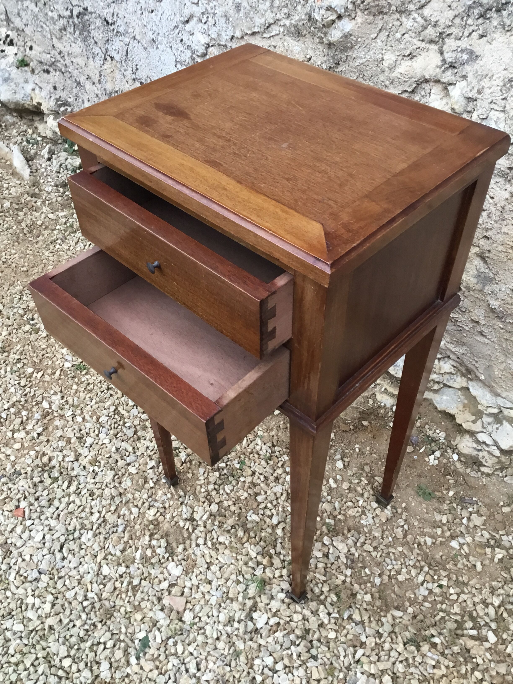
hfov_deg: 45.4
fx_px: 613
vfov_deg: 58.4
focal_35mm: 31
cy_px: 342
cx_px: 256
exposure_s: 1/33
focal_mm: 3.3
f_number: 2.4
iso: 64
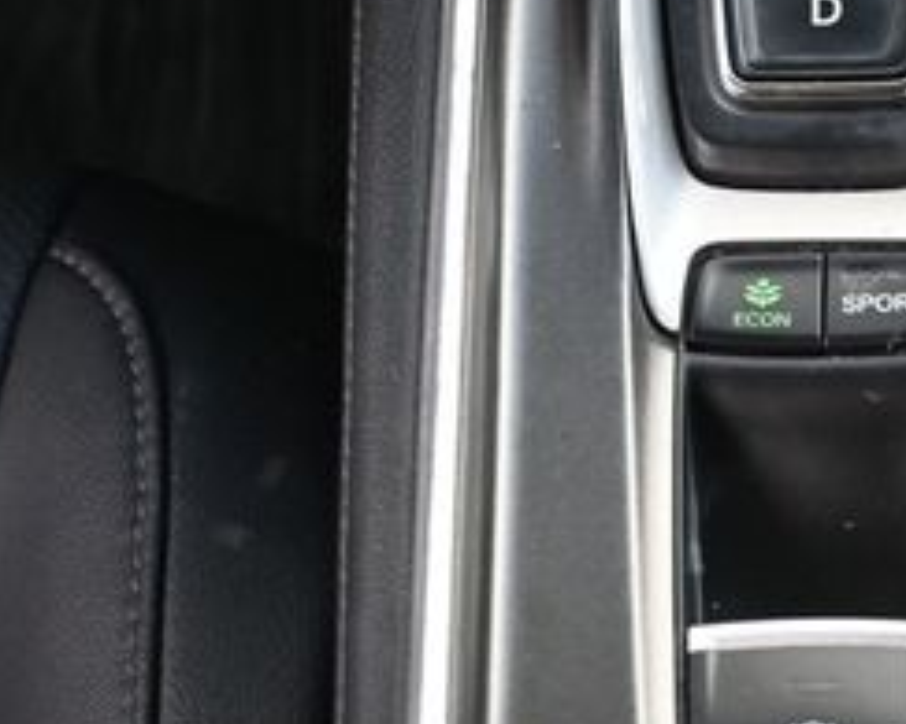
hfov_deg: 12.1
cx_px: 1155
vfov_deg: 9.9
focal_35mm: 155
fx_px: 4155
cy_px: 78
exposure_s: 1/125
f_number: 5.6
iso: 1100
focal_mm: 42
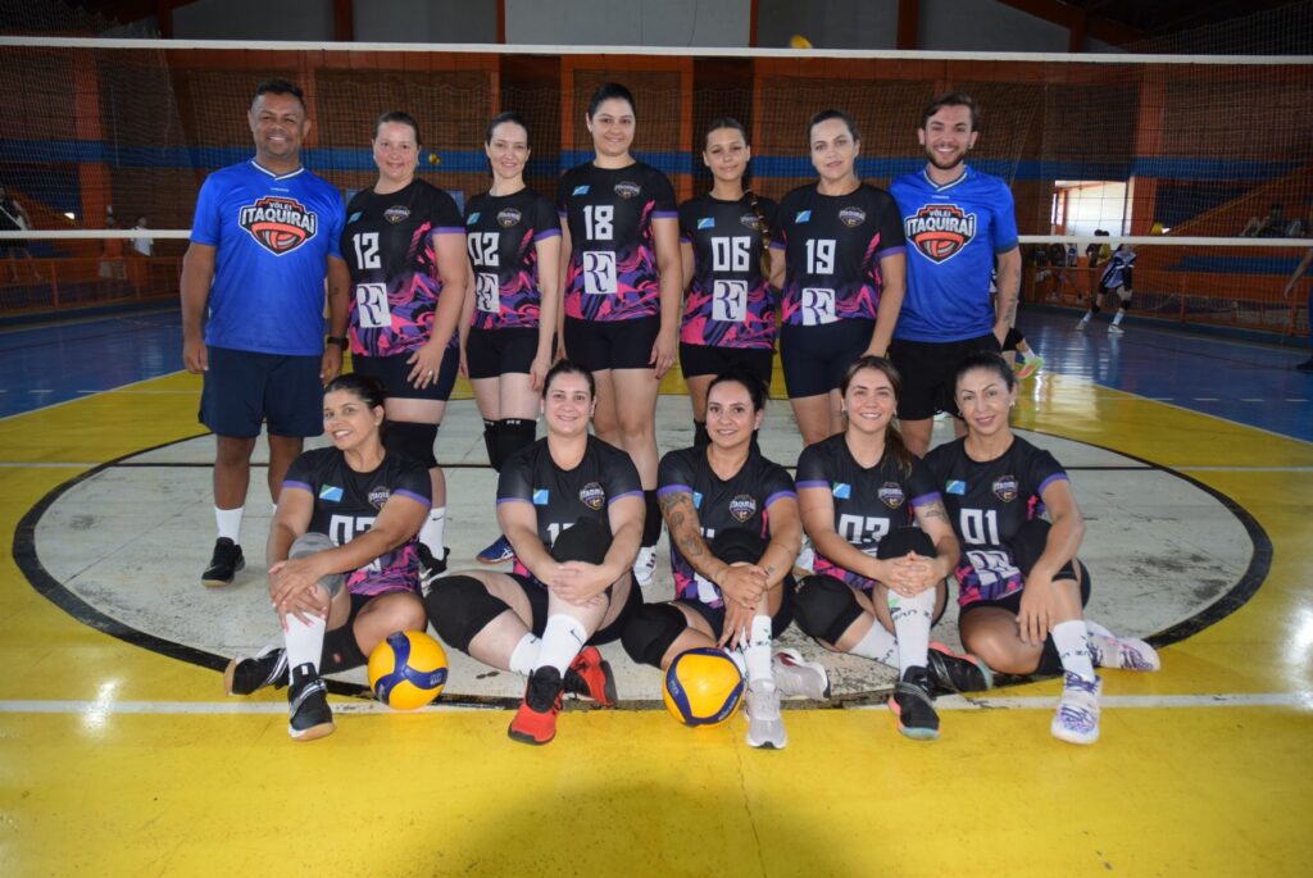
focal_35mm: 27
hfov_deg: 67.3
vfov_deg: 48.0
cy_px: 439
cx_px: 656
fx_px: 986
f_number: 3.5
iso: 800
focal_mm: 18
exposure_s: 1/60
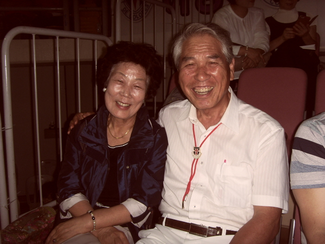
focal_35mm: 39
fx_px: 366
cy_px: 122
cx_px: 162
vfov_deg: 36.8
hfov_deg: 47.9
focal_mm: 6.6
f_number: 3.5
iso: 100
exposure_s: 1/45
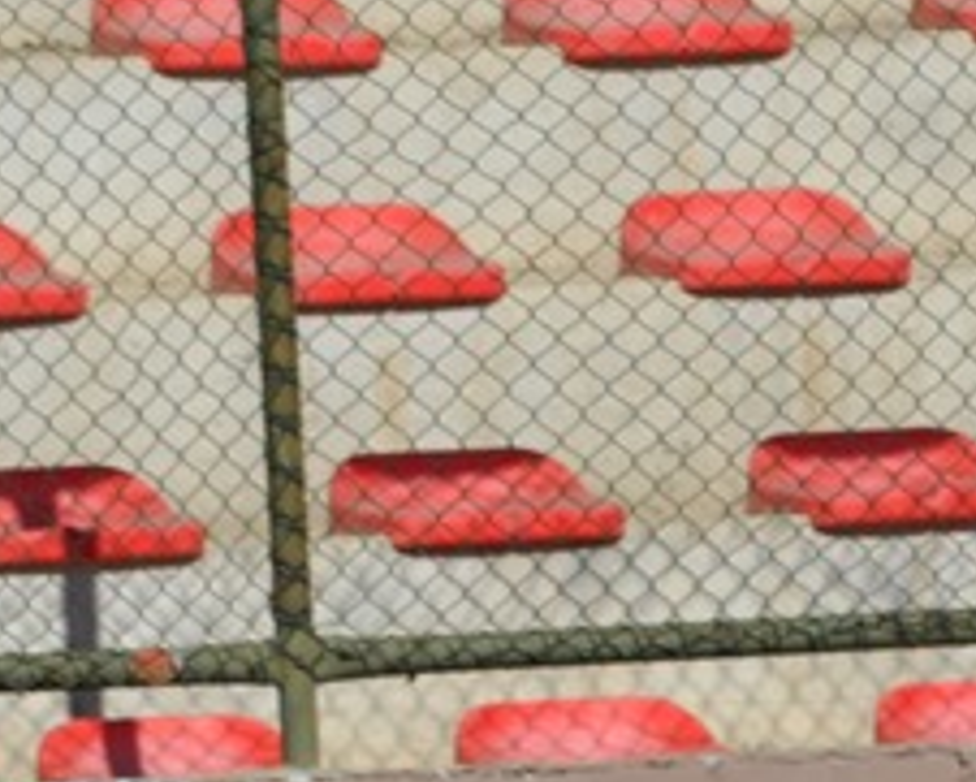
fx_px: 33175
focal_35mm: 1148
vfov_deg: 1.3
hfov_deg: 1.7
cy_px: 1339
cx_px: 1360
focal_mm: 180
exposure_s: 1/2000
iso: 360
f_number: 8
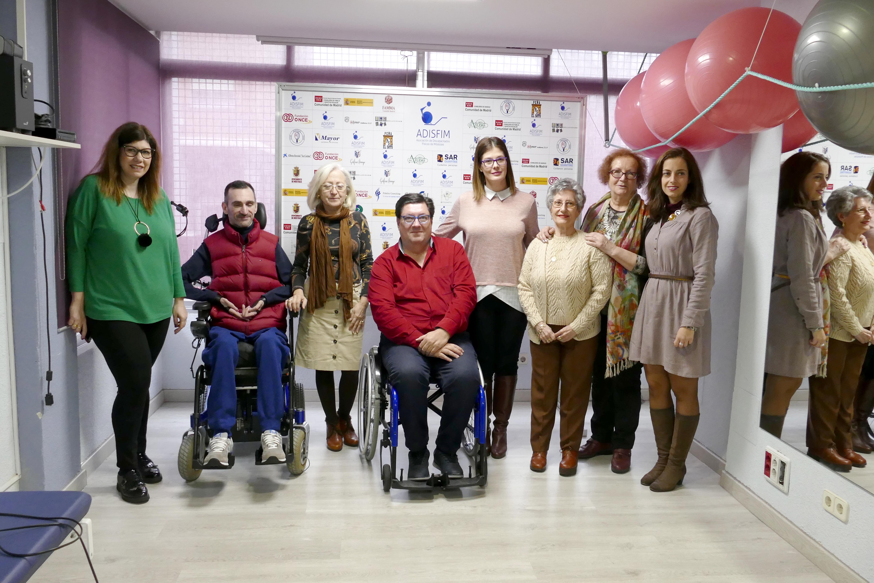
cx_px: 437
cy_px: 292
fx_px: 607
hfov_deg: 71.5
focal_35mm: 25
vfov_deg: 51.3
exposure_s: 1/100
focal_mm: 9.12
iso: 800
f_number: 3.3
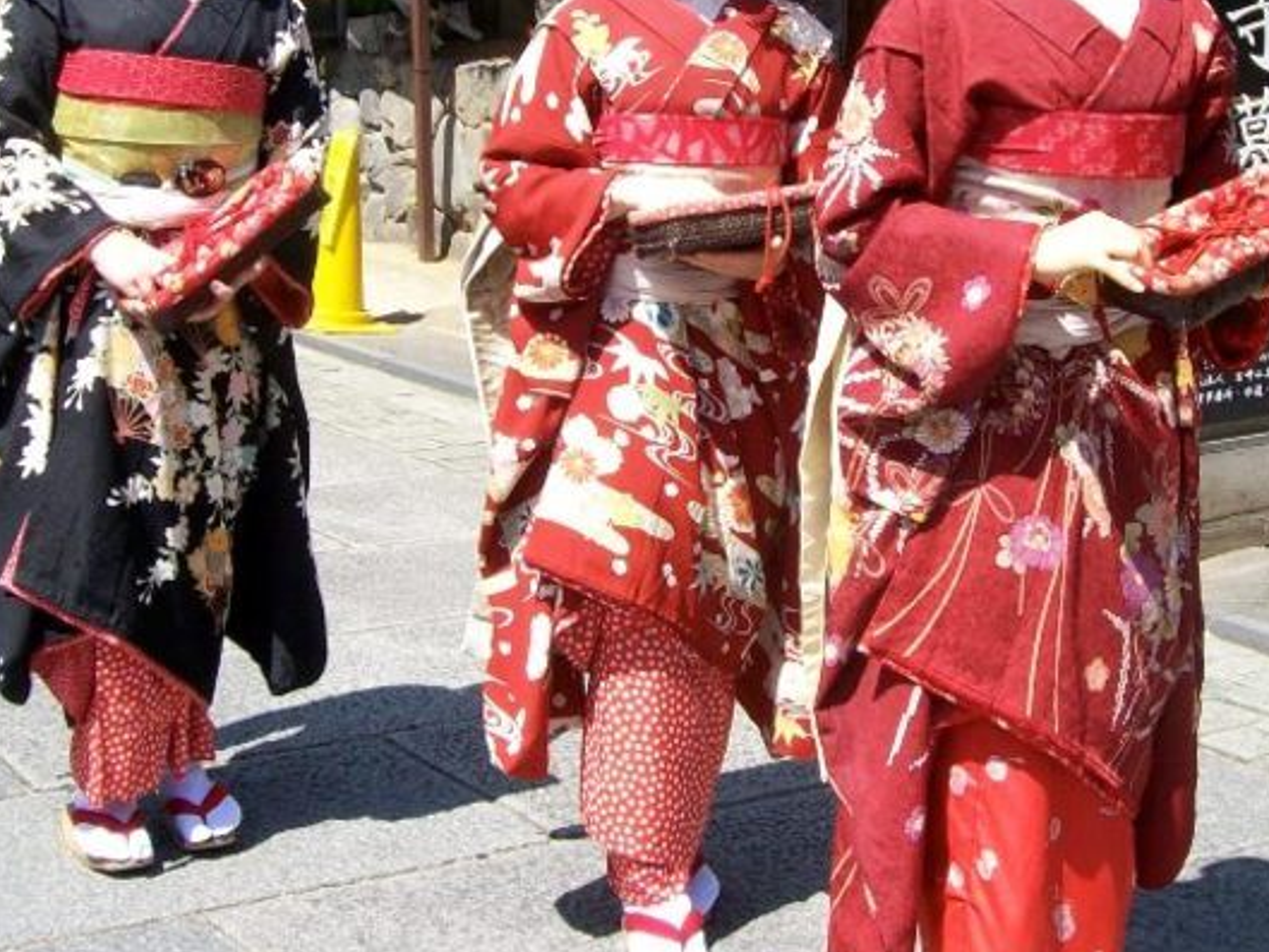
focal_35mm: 68
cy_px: 223
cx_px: 674
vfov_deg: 21.4
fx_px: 2493
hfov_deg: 28.5
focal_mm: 6
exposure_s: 1/308
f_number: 4.8
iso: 80
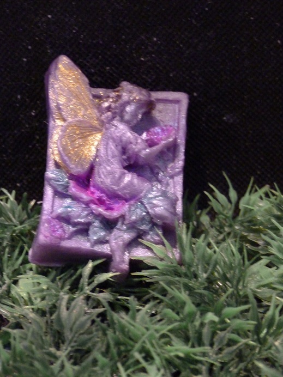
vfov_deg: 17.3
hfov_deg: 13.0
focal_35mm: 114
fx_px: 1243
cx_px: 142
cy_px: 188
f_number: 3.5
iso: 800
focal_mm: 20.4
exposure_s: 1/8
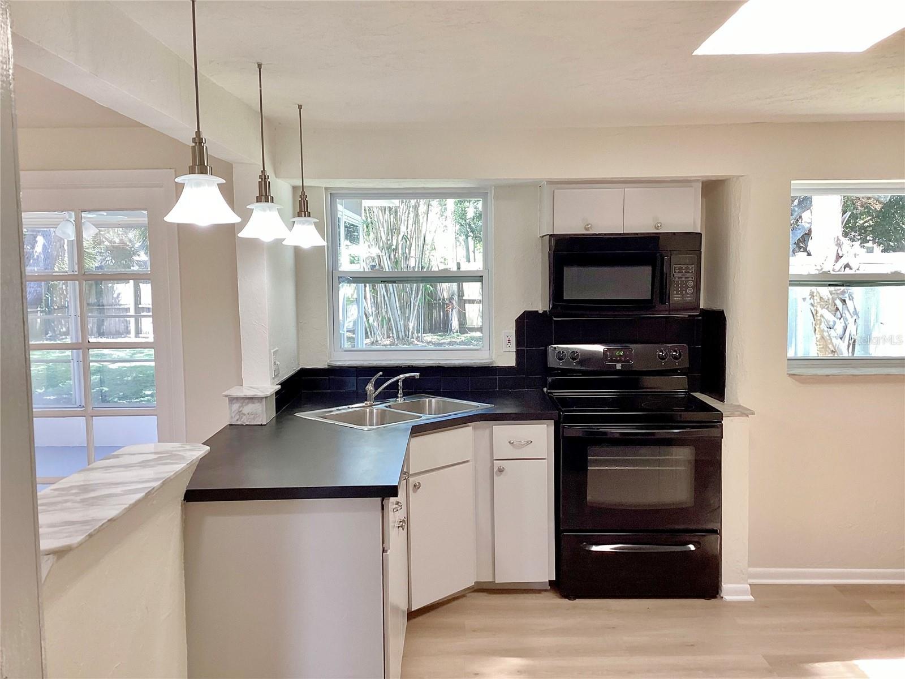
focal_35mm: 31
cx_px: 452
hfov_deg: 58.4
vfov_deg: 45.4
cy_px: 340
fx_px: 810
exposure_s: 1/60
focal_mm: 3.3
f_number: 2.4
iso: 64
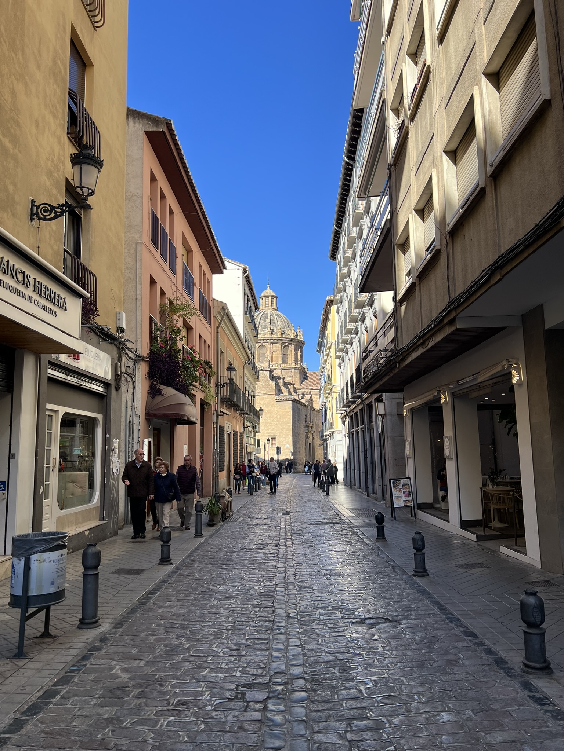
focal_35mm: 26
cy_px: 376
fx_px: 565
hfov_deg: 53.1
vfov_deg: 67.3
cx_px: 282
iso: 50
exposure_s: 1/1531
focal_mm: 5.7
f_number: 1.5
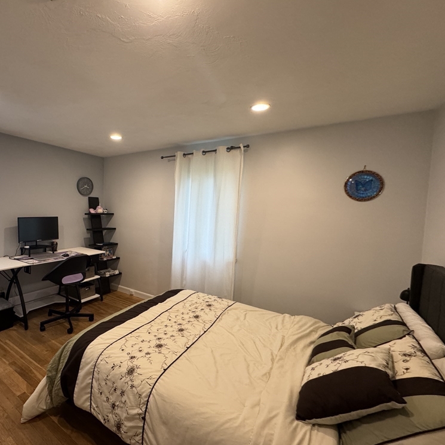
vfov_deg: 84.0
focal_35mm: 17
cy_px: 223
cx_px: 158
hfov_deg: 81.8
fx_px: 247
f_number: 2.2
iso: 320
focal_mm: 2.22
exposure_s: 1/120
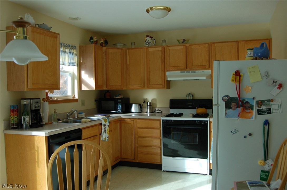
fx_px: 239
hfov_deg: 62.0
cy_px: 95
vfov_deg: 43.5
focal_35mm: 30
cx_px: 144
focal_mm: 20
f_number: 5.6
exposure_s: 1/125
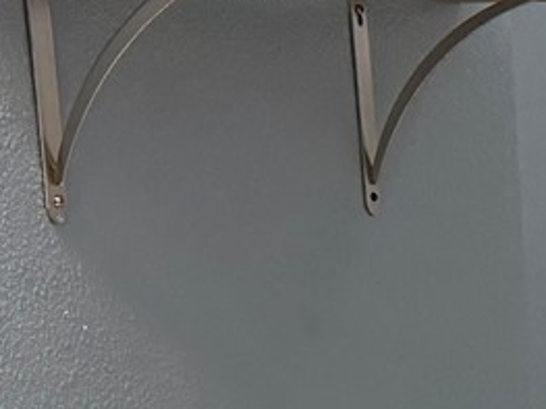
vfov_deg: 7.8
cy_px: 1015
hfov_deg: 10.4
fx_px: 2759
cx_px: 1067
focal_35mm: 175
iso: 200
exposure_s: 1/120
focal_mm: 6.76
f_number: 1.78
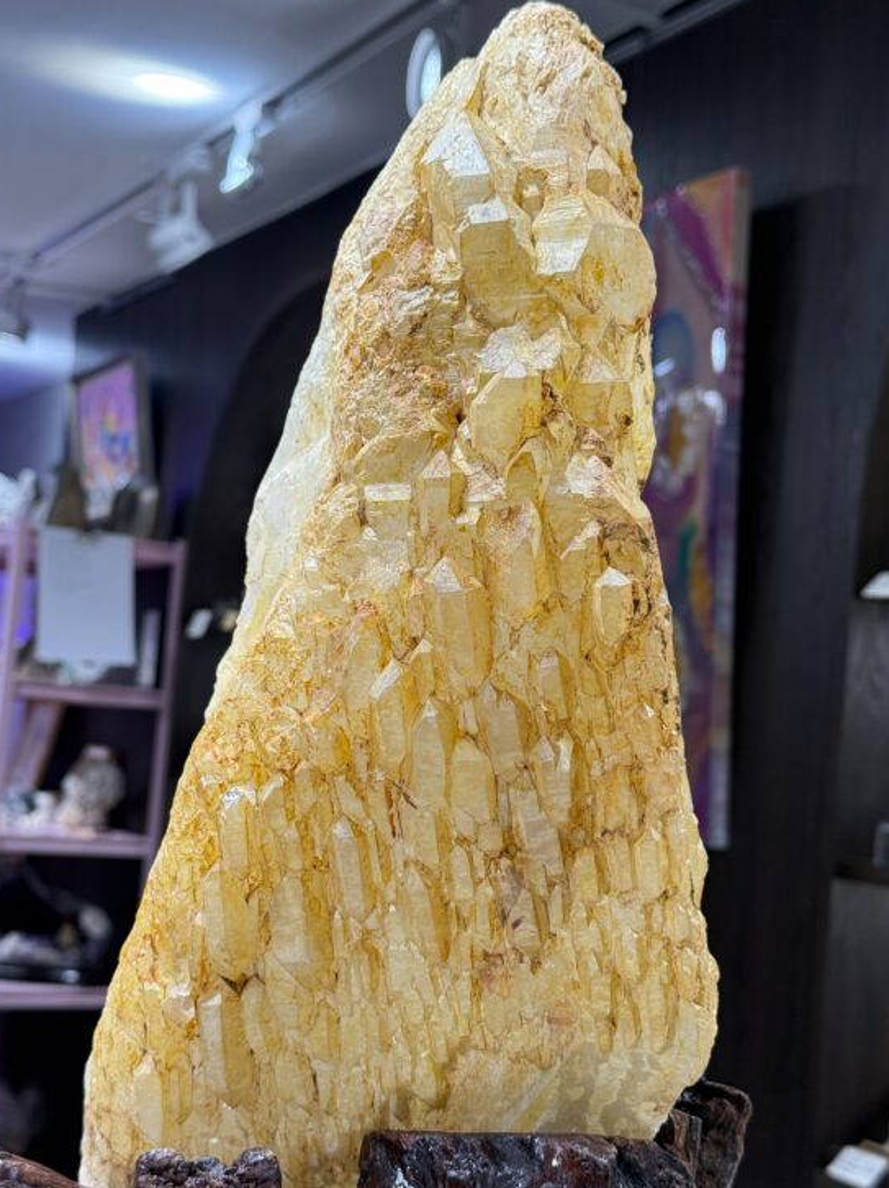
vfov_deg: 36.2
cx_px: 468
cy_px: 639
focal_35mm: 53
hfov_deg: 27.5
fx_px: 1816
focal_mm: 6.76
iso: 80
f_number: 1.78
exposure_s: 1/126
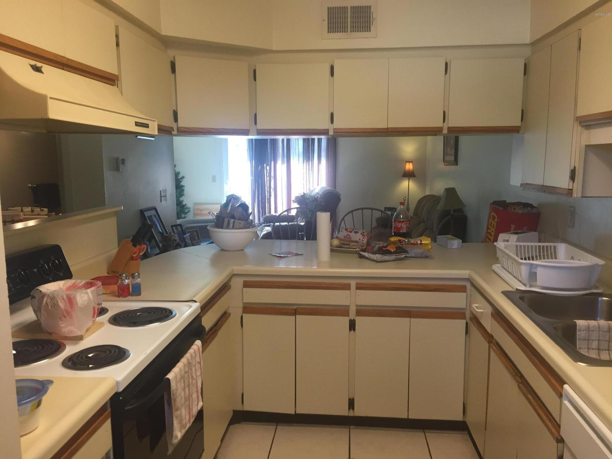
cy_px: 230
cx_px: 306
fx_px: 513
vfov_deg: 48.2
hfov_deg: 61.7
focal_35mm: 29
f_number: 2.2
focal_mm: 4.15
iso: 64
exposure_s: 1/30
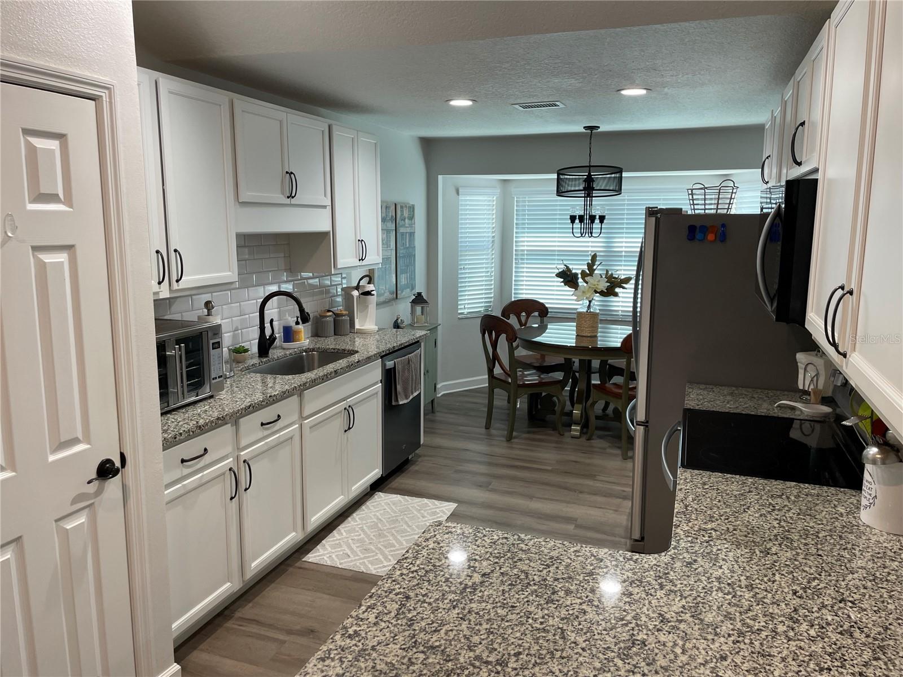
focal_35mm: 26
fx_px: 678
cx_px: 452
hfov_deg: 67.3
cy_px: 338
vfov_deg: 53.1
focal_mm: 4.2
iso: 80
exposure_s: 1/60
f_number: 1.6
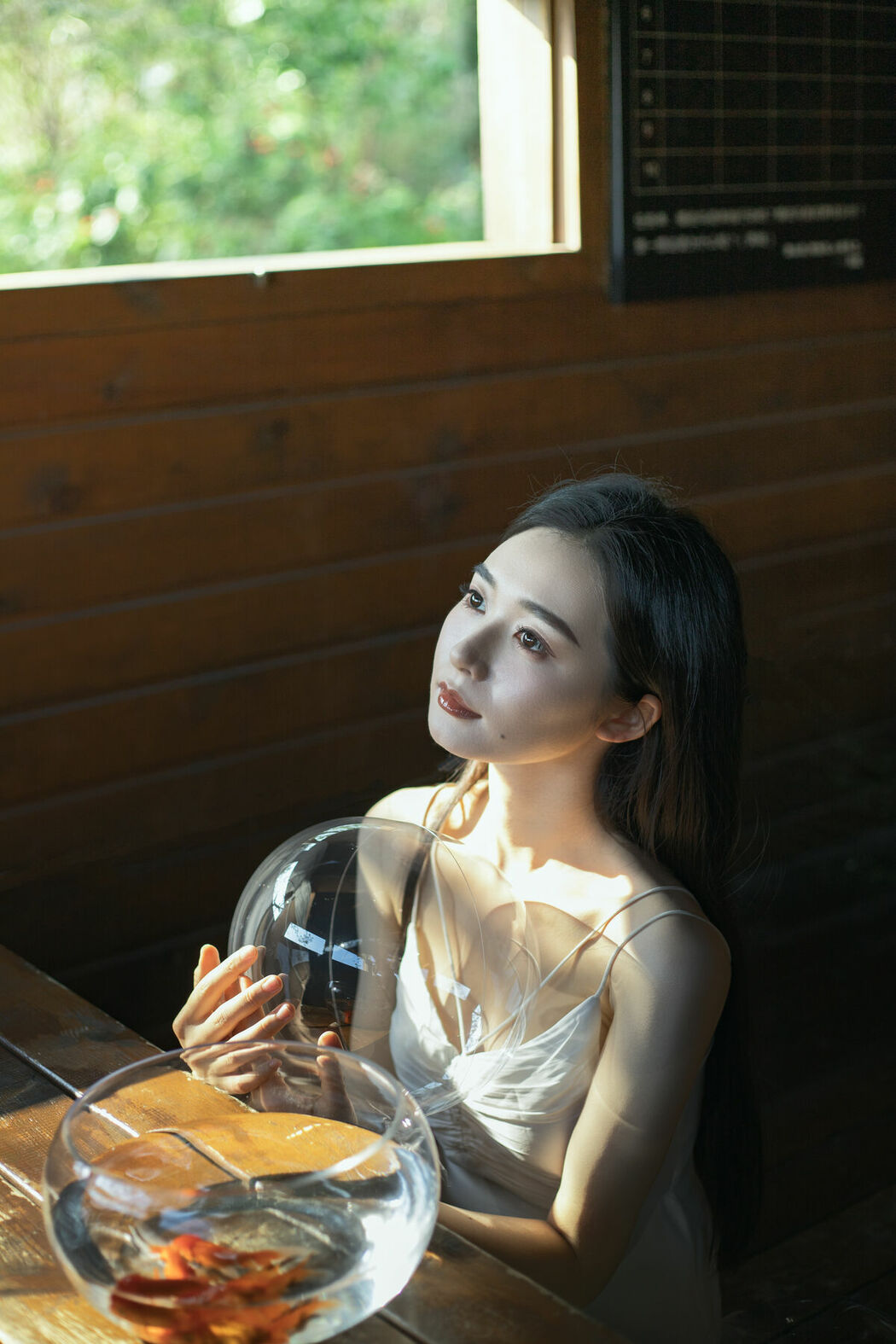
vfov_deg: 39.6
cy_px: 672
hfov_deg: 27.0
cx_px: 448
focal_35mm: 50
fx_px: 1867
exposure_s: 1/125
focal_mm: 50
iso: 100
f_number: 2.8
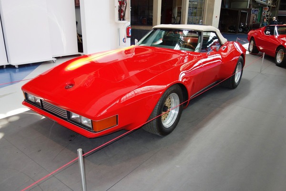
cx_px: 143
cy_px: 96
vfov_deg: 46.4
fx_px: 222
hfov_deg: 65.5
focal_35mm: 28
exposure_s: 1/100
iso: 125
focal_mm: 10.4
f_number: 2.2
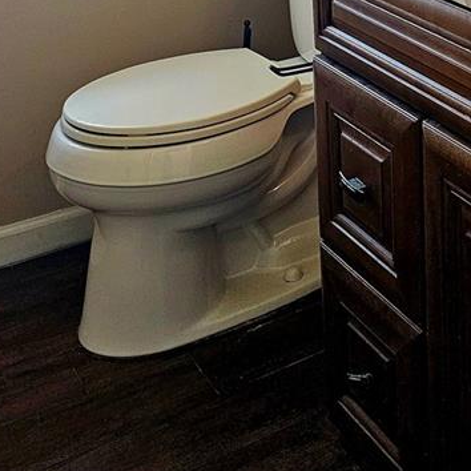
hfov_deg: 22.8
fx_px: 1062
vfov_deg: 22.9
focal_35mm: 69
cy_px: -102
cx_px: 581
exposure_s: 1/120
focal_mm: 6.3
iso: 640
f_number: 1.7
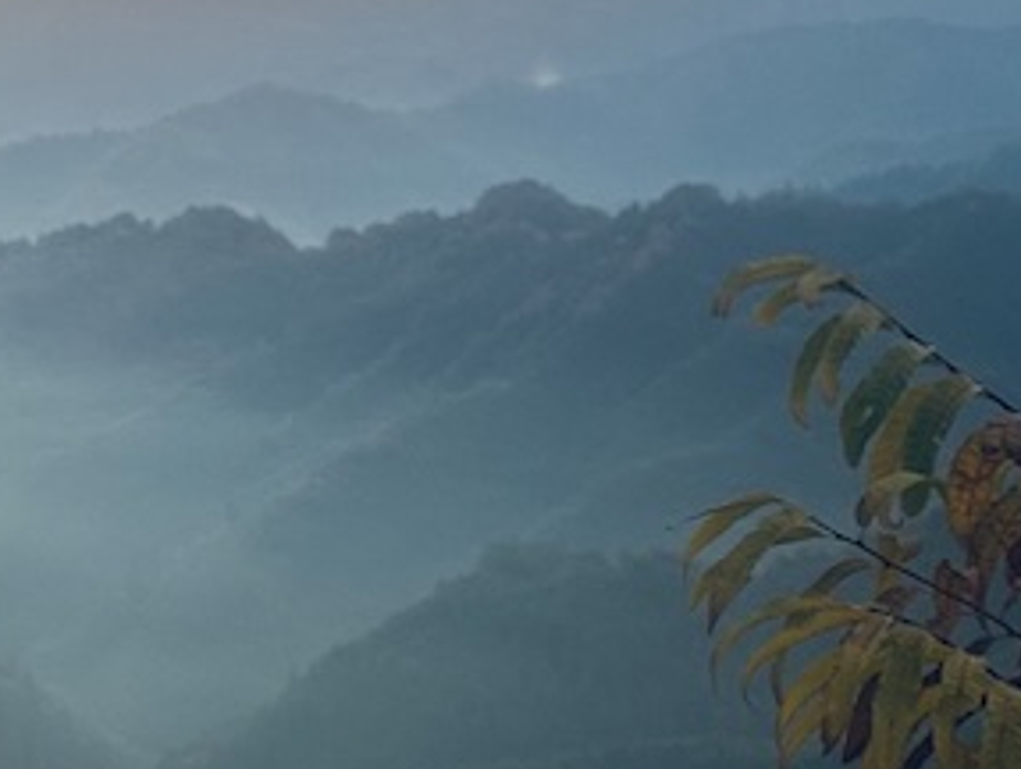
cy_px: 71
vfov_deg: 8.9
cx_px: -92
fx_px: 4932
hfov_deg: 11.6
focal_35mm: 167
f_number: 1.78
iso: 50
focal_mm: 6.86
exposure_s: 1/190
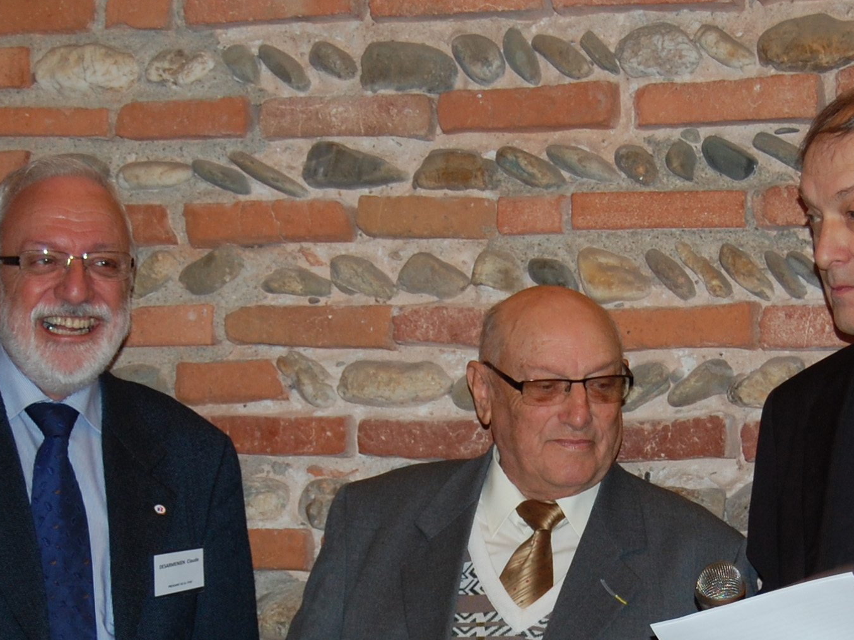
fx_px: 2764
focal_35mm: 112
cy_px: 622
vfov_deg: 13.1
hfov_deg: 17.5
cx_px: 510
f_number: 4.8
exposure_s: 1/60
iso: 400
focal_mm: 35
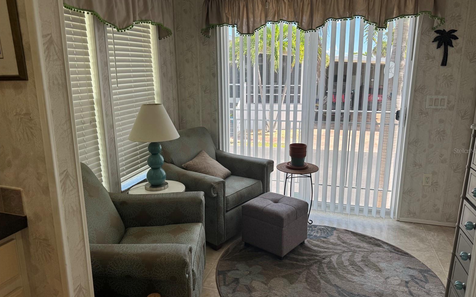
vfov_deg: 47.6
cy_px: 151
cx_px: 239
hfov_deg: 70.4
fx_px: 337
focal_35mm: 26
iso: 80
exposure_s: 1/414
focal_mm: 6.76
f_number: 1.78
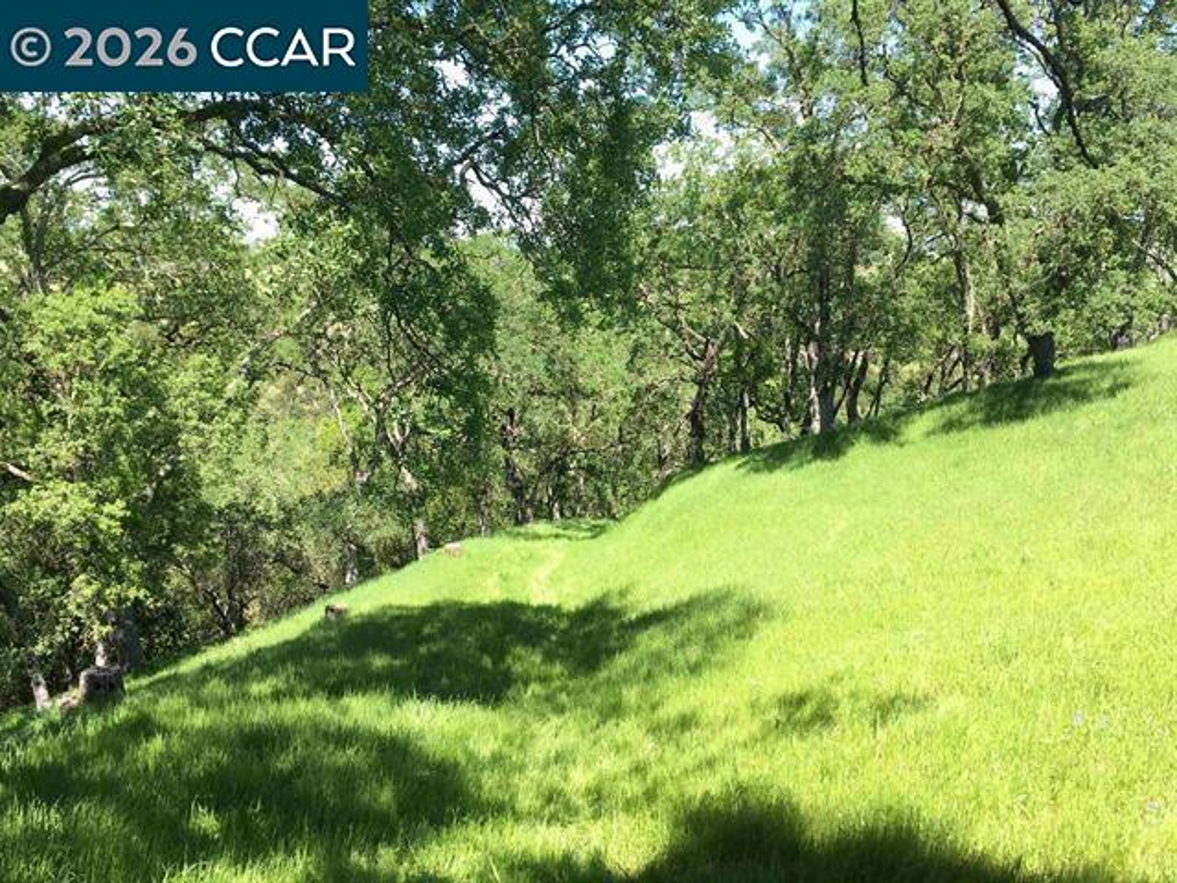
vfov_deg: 48.2
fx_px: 986
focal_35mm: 29
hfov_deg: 61.7
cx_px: 588
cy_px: 442
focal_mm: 4.15
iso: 25
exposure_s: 1/306
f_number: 2.2
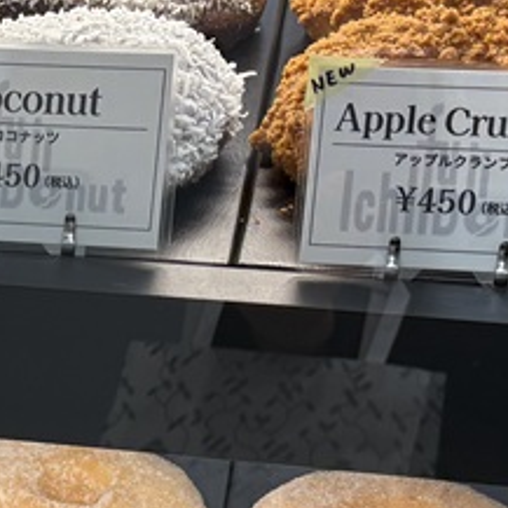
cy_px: 663
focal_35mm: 127
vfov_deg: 13.3
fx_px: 2109
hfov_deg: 13.1
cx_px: -220
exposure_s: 1/100
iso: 40
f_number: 1.6
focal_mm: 5.96
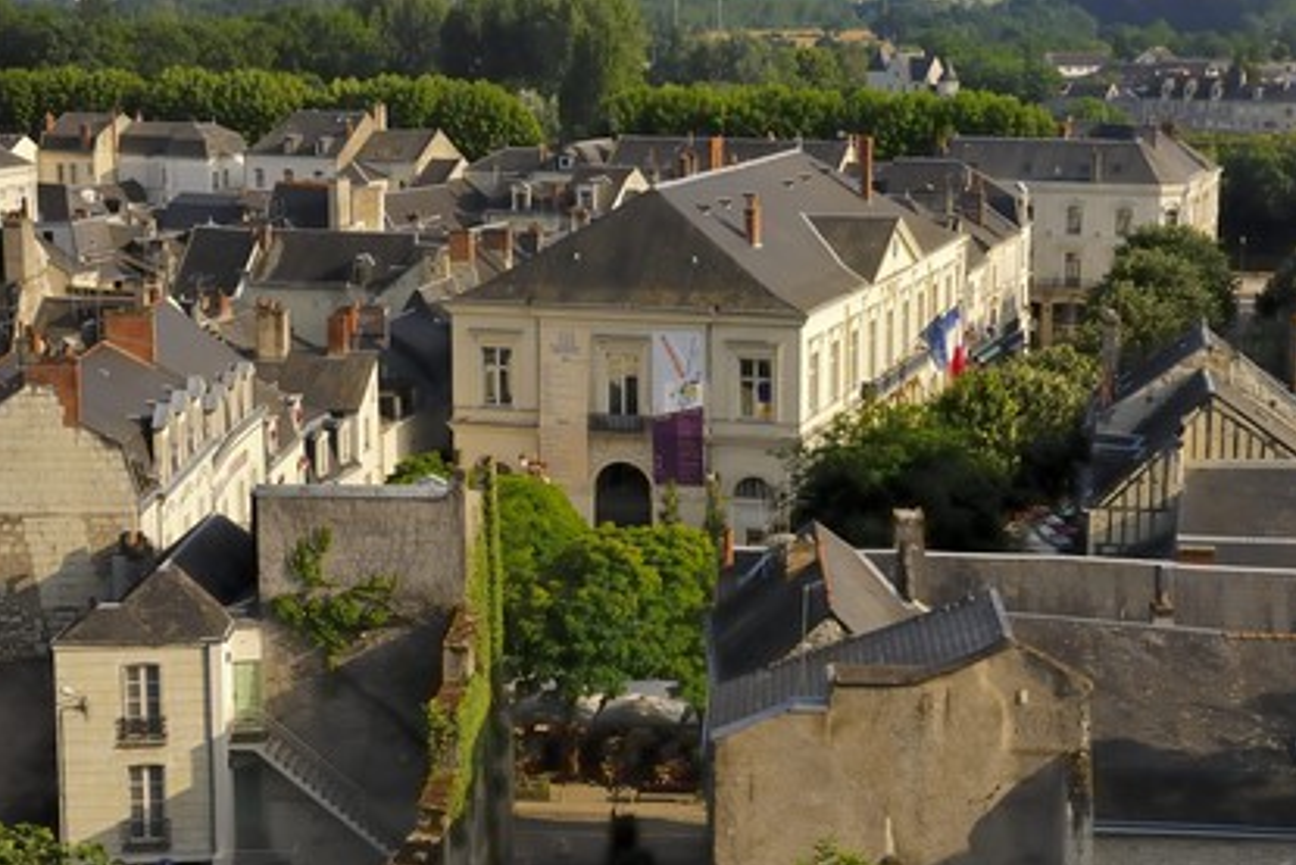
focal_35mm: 73
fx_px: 2629
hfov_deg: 27.7
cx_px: 648
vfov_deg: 18.7
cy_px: 434
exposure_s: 1/160
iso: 100
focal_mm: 48
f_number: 8
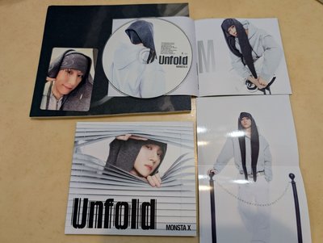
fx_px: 224
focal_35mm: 24
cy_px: 122
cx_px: 162
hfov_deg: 71.5
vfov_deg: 56.9
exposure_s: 1/30
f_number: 1.68
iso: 26
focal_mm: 6.9
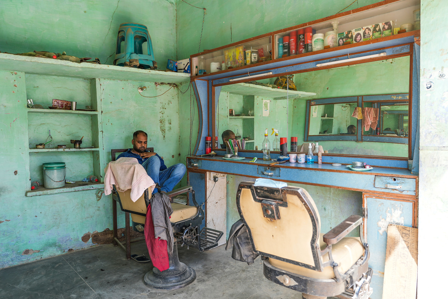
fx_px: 336
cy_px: 150
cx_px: 224
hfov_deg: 67.4
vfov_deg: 47.9
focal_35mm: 27
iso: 125
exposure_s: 1/60
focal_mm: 27
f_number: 4
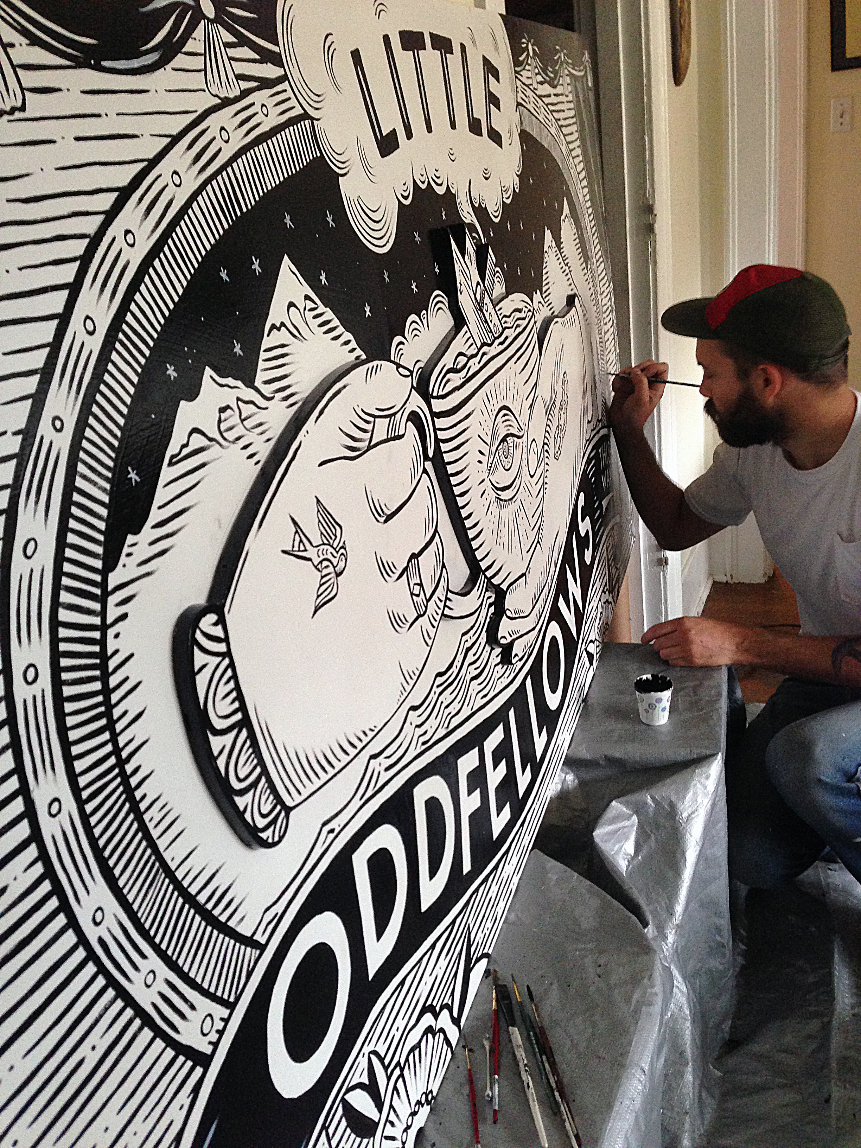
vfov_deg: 55.4
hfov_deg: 42.9
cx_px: 430
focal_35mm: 33
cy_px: 574
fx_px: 1094
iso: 250
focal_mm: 4.12
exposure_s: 1/20
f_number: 2.4
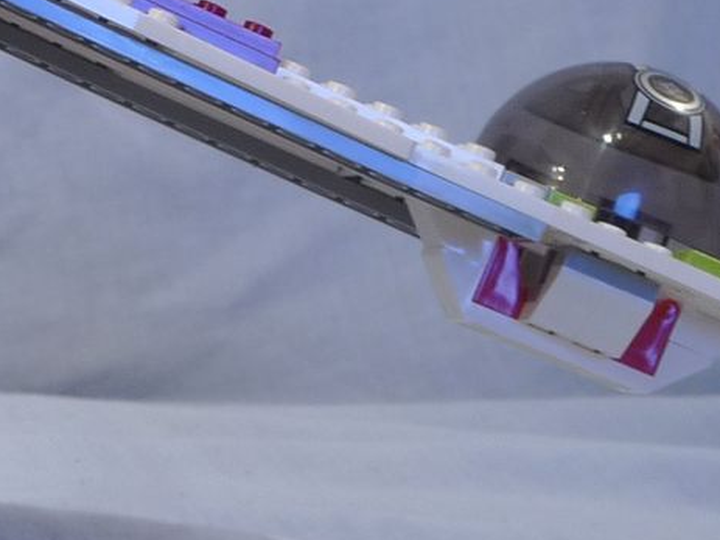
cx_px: -488
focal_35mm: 205
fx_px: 4263
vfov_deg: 7.2
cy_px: 317
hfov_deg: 9.3
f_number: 4.5
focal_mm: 11.1
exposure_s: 3.2
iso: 80
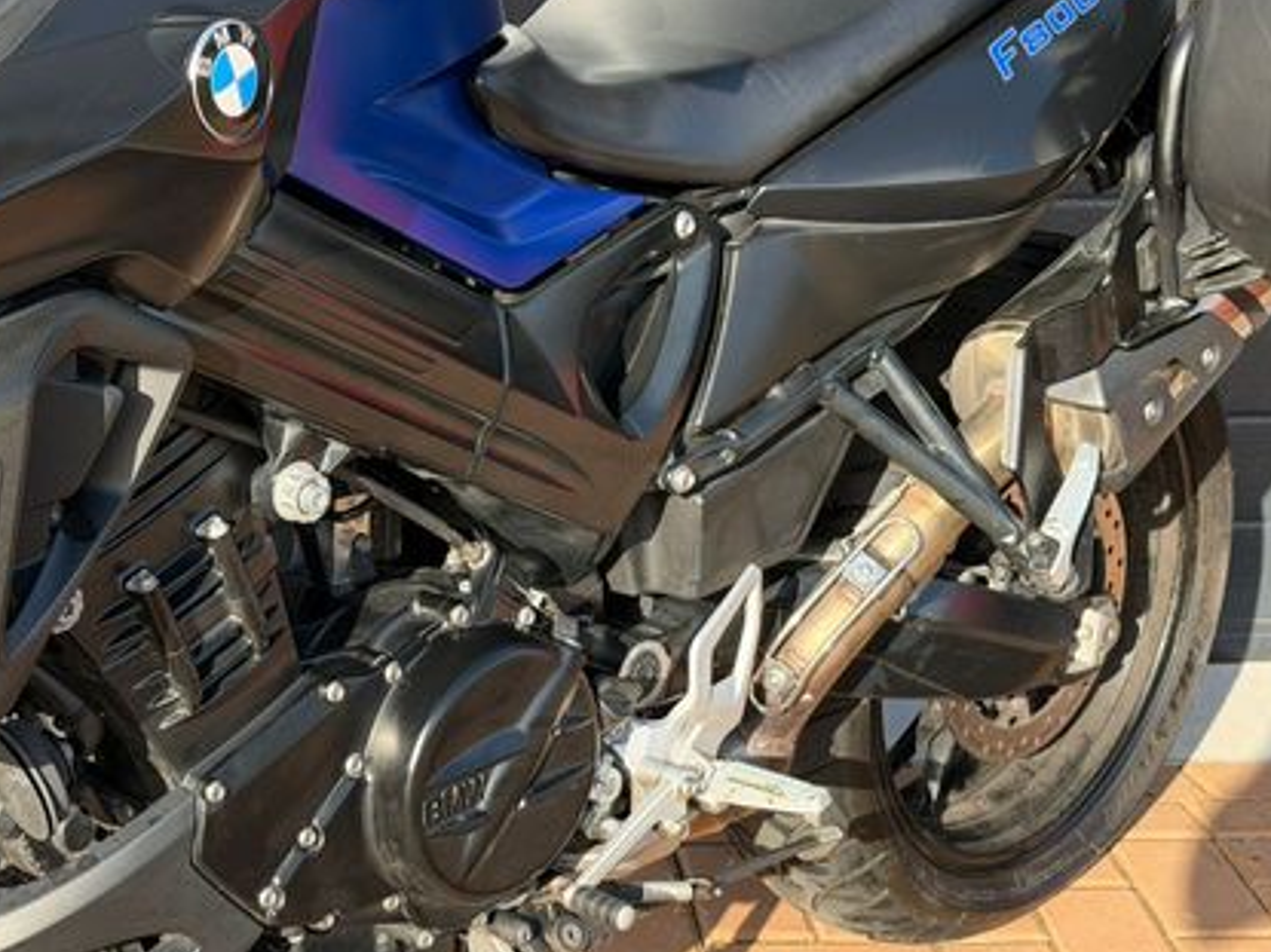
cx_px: 545
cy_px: 667
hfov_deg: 26.3
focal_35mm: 74
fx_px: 2716
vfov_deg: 19.8
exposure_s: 1/1133
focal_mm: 6.76
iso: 80
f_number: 1.78
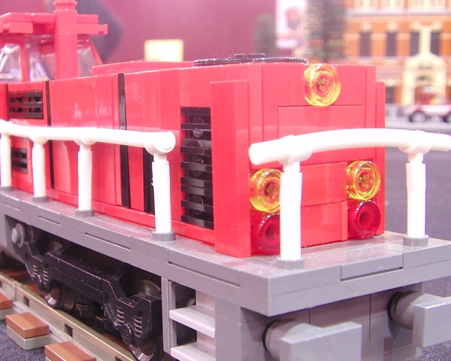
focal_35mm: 56
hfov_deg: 33.4
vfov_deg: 27.0
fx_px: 747
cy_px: 236
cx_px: 172
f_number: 2.9
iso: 100
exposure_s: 1/1.25
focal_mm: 5.9
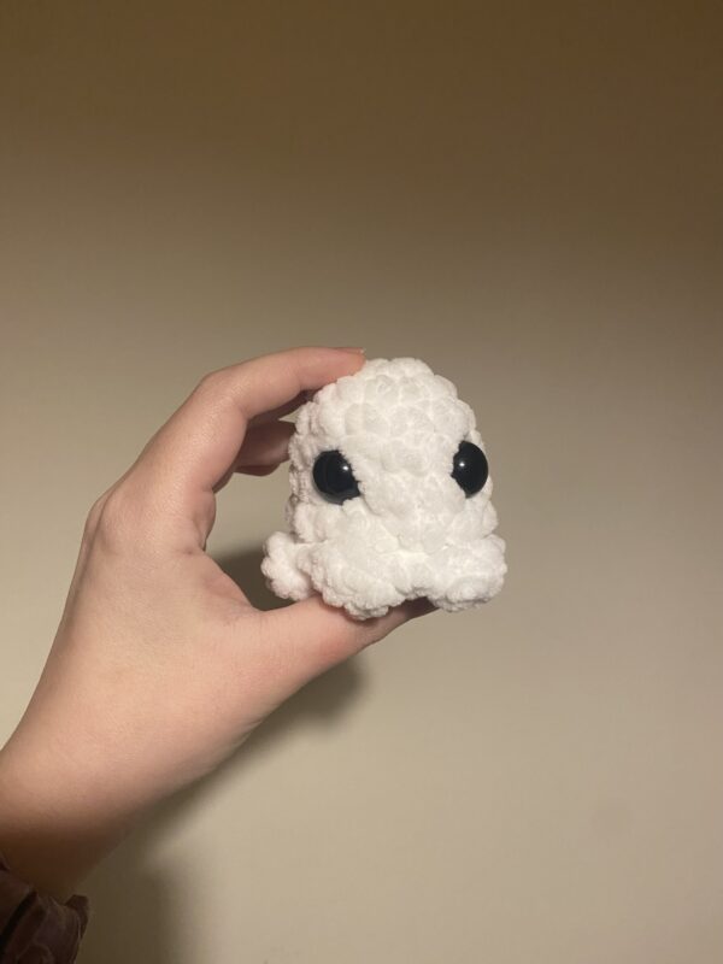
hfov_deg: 53.1
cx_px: 362
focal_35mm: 26
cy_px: 482
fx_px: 724
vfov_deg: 67.3
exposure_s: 1/60
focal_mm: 4.25
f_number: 1.8
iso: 200
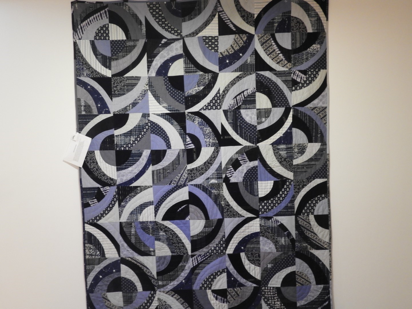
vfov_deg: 36.0
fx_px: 476
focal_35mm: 40
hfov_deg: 46.8
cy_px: 154
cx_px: 206
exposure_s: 1/13
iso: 400
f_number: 3.8
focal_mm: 7.2
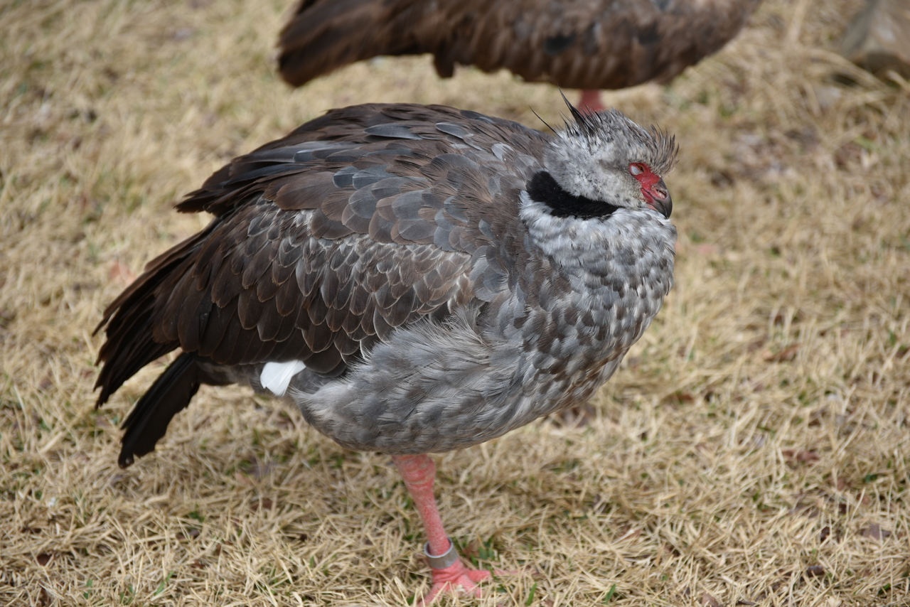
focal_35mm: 145
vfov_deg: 9.5
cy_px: 304
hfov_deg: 14.2
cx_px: 455
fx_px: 3666
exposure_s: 1/320
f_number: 4.8
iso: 140
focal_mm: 145
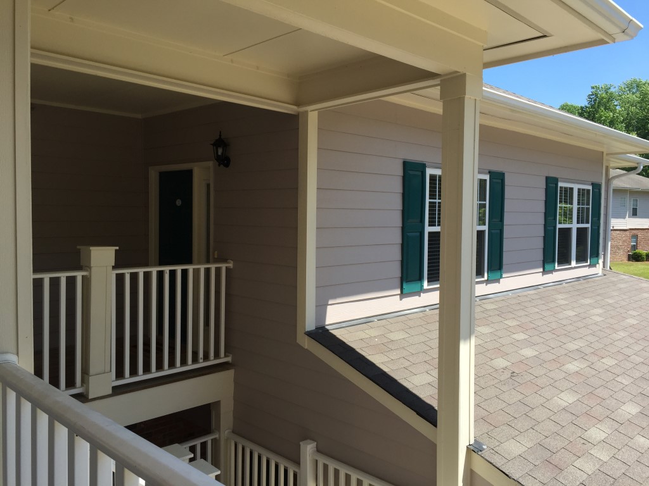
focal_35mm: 29
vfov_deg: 48.2
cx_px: 324
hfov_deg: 61.7
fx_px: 544
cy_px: 243
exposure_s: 1/842
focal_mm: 4.15
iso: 32
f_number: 2.2
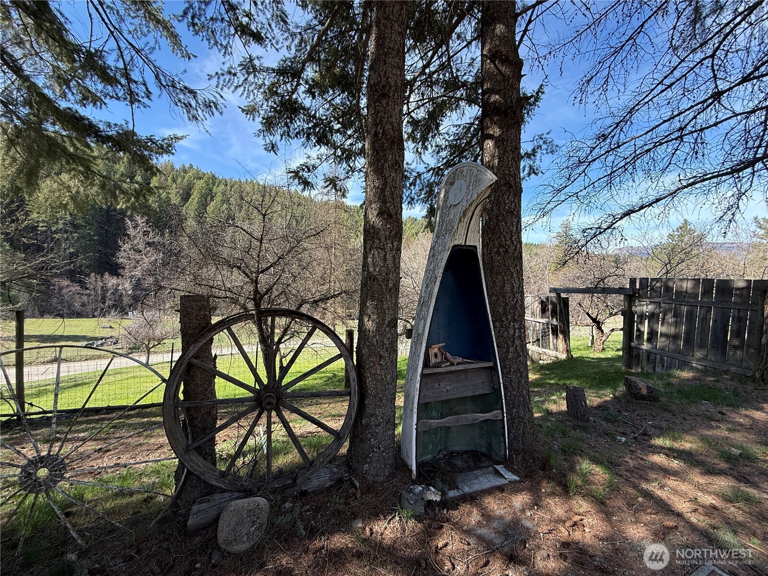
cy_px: 288
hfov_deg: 102.1
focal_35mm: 14
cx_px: 384
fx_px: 311
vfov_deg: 85.7
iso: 64
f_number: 2.2
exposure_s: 1/502
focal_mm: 2.22
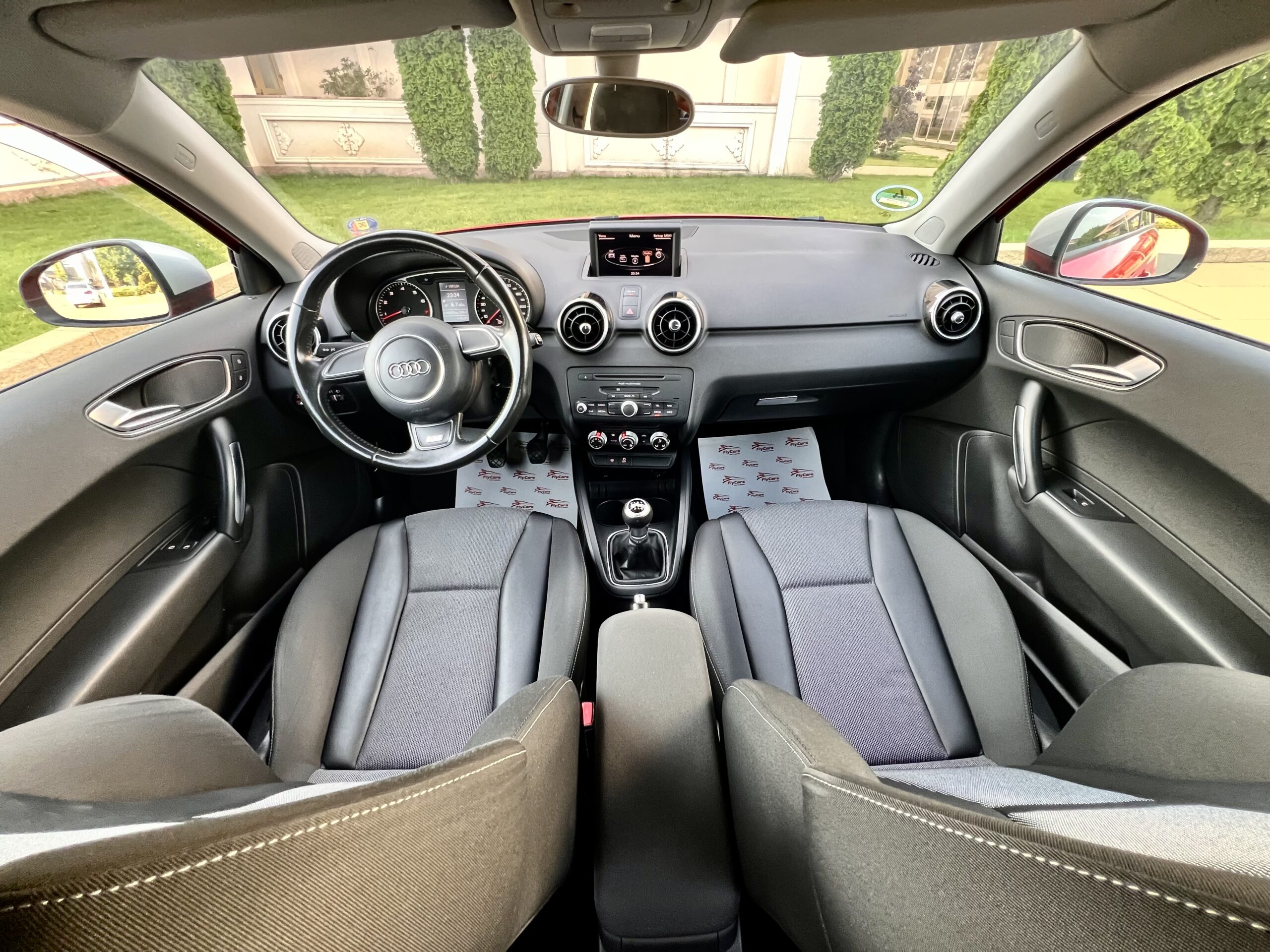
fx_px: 477
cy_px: 476
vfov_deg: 89.9
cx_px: 635
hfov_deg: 106.2
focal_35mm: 13
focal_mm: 1.57
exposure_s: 1/99
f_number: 1.8
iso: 200
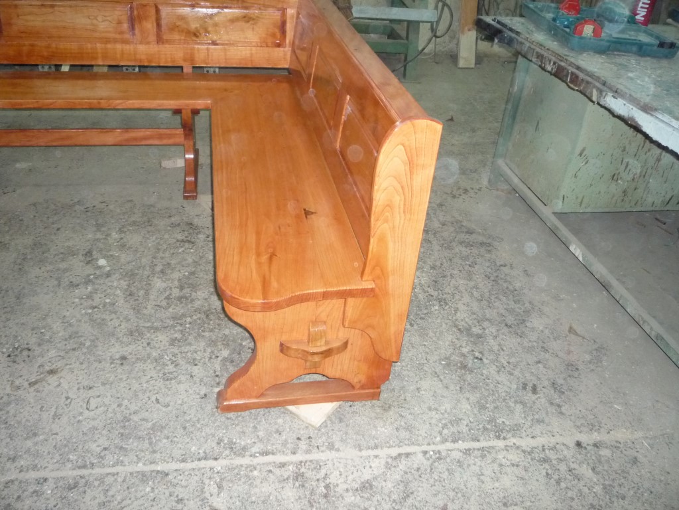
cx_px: 340
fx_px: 588
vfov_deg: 46.8
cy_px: 255
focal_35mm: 30
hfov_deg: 60.0
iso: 400
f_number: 3.3
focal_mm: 5.2
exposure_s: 1/30
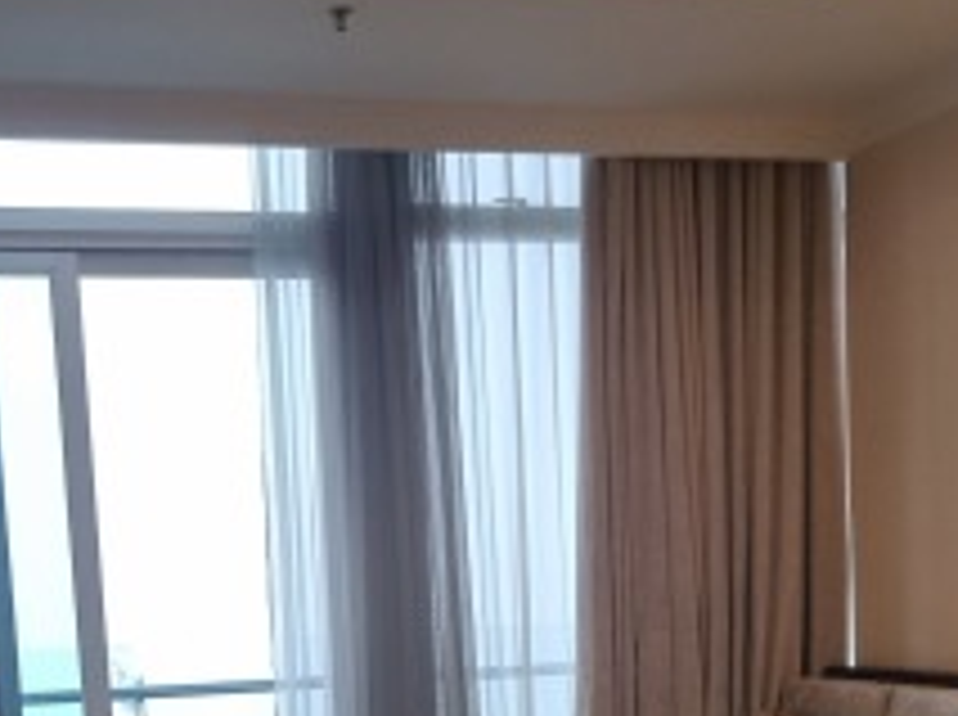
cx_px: 600
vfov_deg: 18.6
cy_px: 838
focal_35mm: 75
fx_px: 2072
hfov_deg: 26.0
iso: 100
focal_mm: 5.4
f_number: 1.8
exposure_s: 1/100
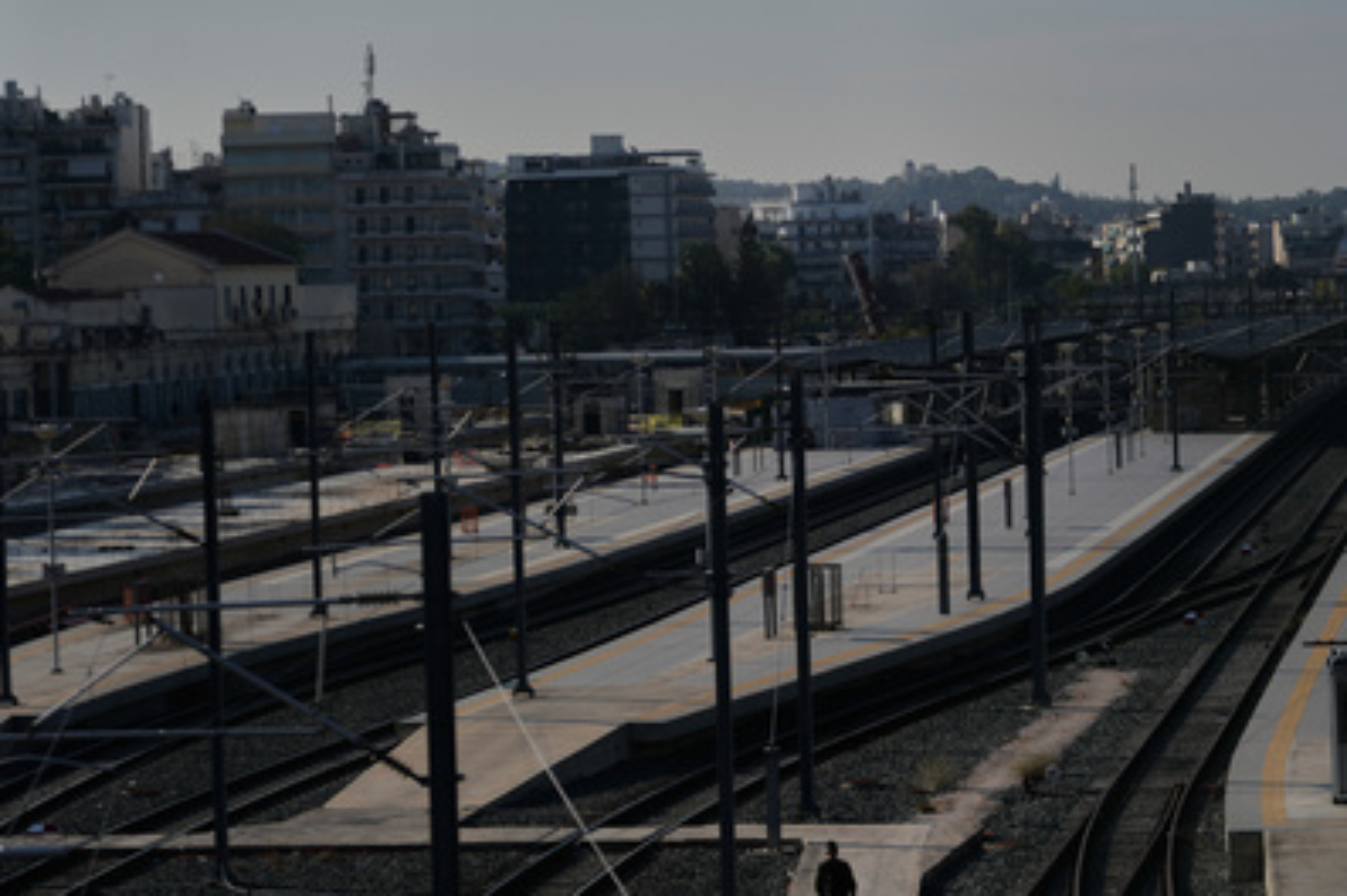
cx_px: 777
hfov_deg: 15.9
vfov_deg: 10.6
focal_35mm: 129
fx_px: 4823
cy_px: 575
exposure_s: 1/3200
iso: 100
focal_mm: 100
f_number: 2.8
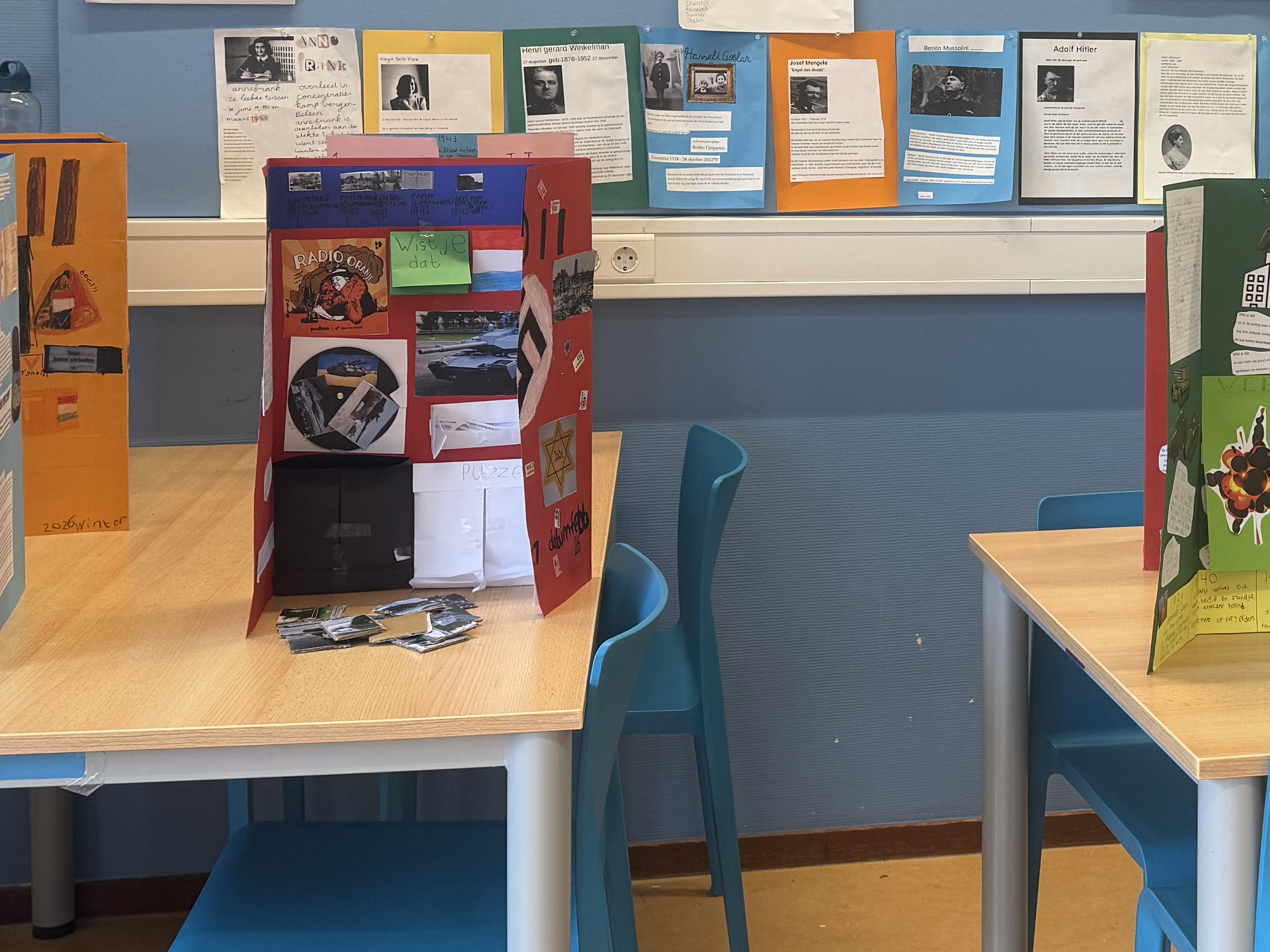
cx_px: 1010
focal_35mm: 55
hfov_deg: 33.9
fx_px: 2018
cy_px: 188
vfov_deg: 26.1
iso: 80
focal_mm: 6.76
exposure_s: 1/90
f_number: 1.78
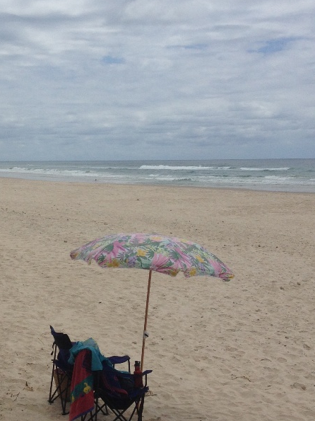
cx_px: 88
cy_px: 165
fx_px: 886
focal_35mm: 73
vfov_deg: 26.6
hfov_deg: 20.0
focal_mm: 4.28
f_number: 2.4
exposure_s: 1/6135
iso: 50
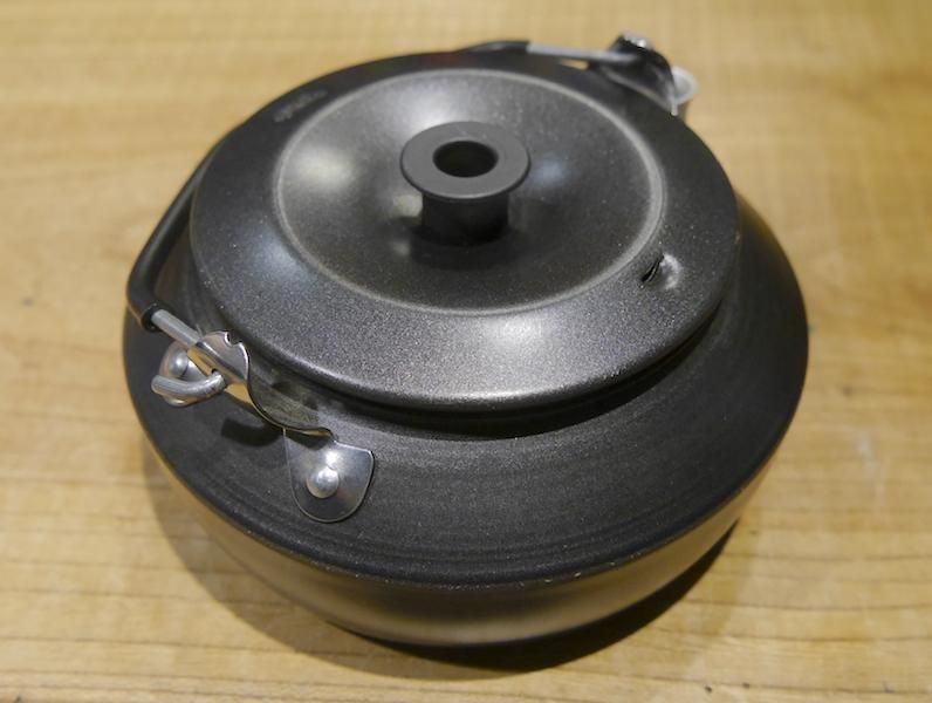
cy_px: 352
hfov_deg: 63.4
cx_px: 466
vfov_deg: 49.9
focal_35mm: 28
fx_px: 755
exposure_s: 1/60
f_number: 3.5
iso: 800
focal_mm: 14
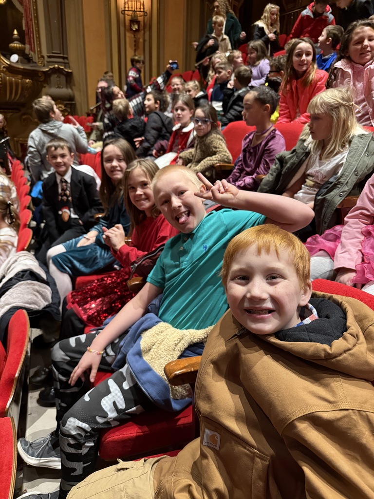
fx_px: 346
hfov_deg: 56.8
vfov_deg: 71.6
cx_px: 187
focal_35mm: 24
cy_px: 250
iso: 500
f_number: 1.78
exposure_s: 1/60
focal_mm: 6.76
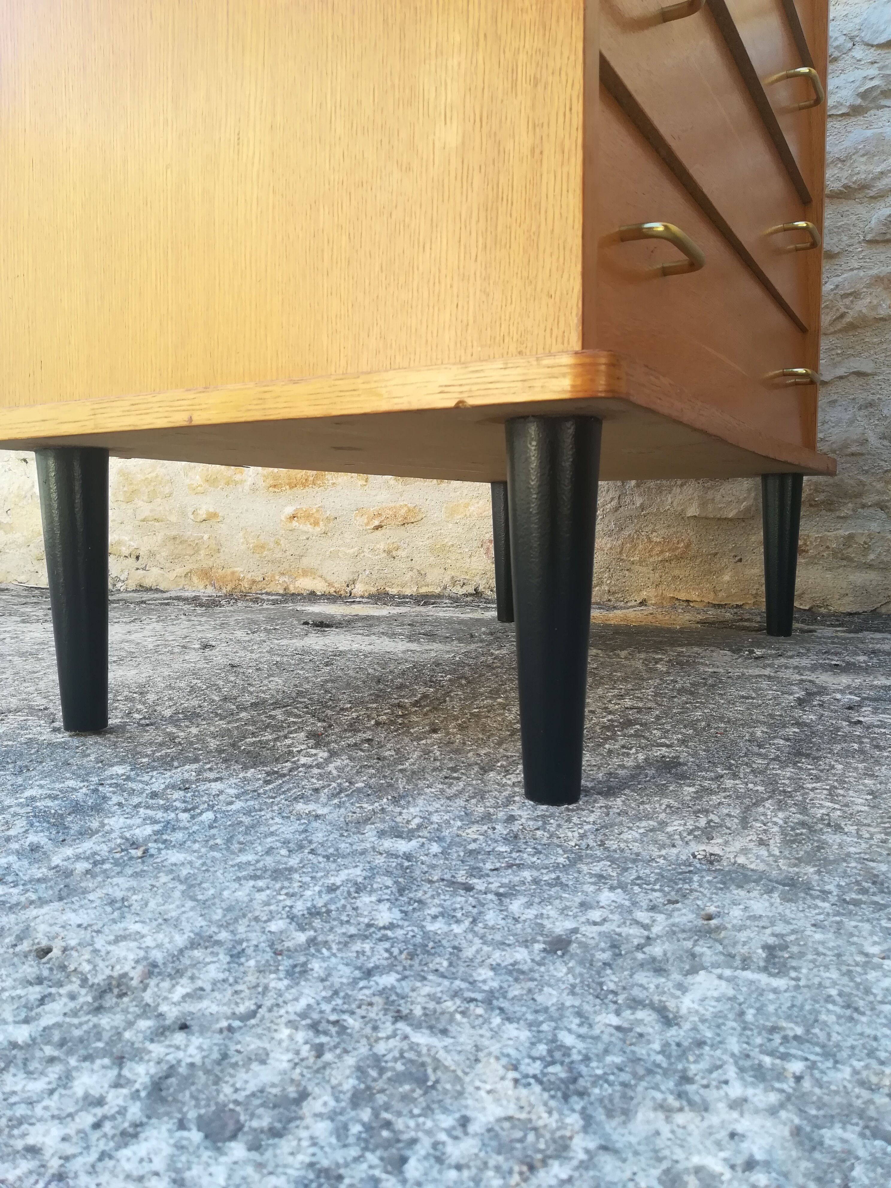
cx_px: 446
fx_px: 892
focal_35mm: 26
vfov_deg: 67.3
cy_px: 594
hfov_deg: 53.1
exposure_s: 1/100
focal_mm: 3.83
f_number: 2.2
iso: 80
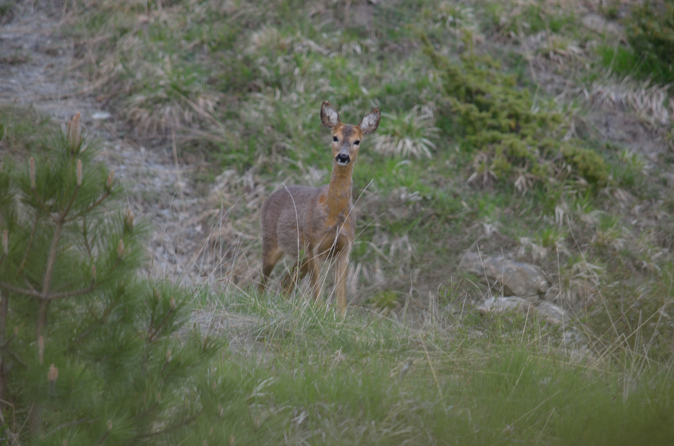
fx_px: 8407
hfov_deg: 4.6
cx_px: 337
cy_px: 223
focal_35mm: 450
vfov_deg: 3.0
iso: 100
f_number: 5.6
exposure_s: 1/60
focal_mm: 300
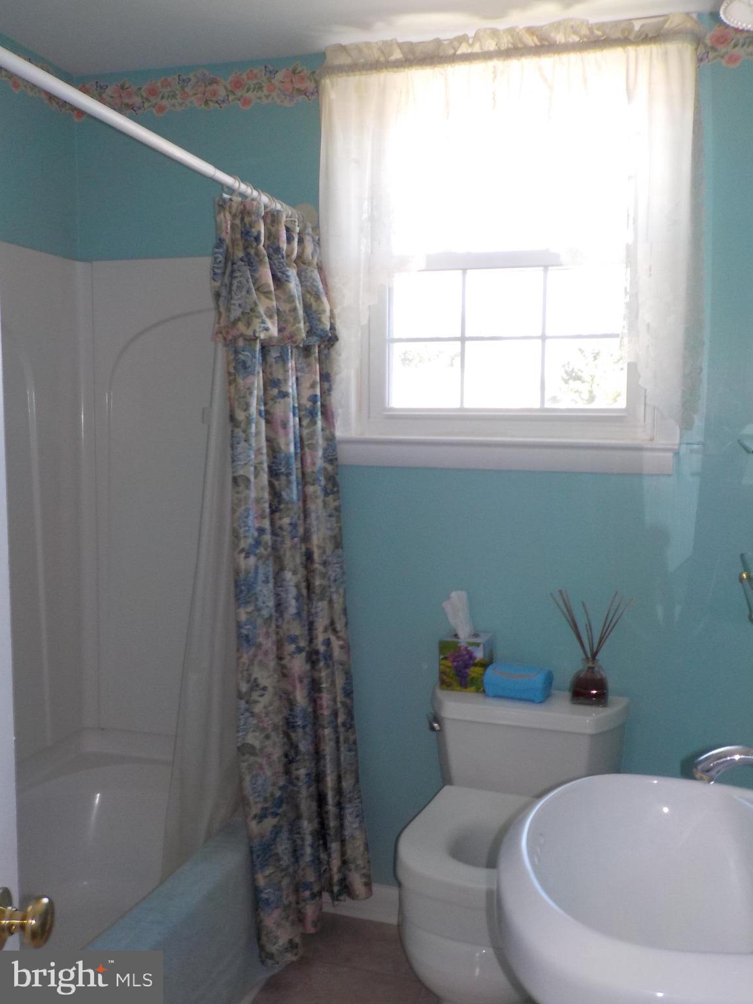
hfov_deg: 46.8
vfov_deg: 60.0
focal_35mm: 30
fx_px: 870
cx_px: 376
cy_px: 502
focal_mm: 4.1
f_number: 3.3
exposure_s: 1/30
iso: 125
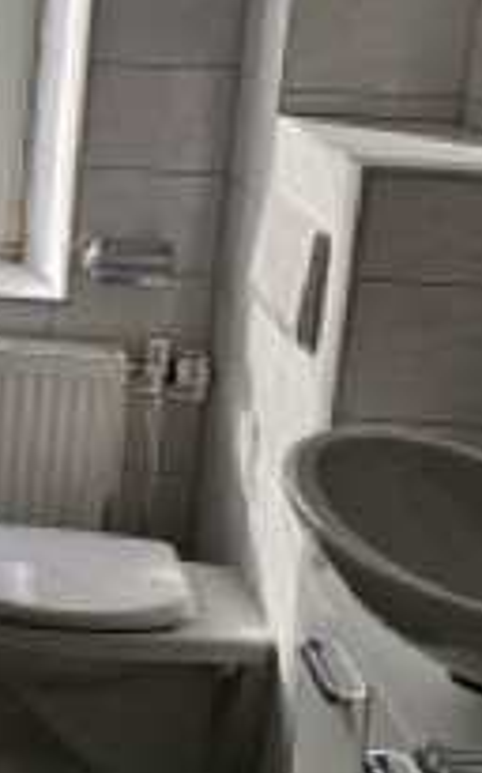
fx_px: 1598
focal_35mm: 76
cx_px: -331
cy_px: 200
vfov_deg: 26.8
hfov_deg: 15.3
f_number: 1.7
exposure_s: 1/190
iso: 64
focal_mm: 6.3
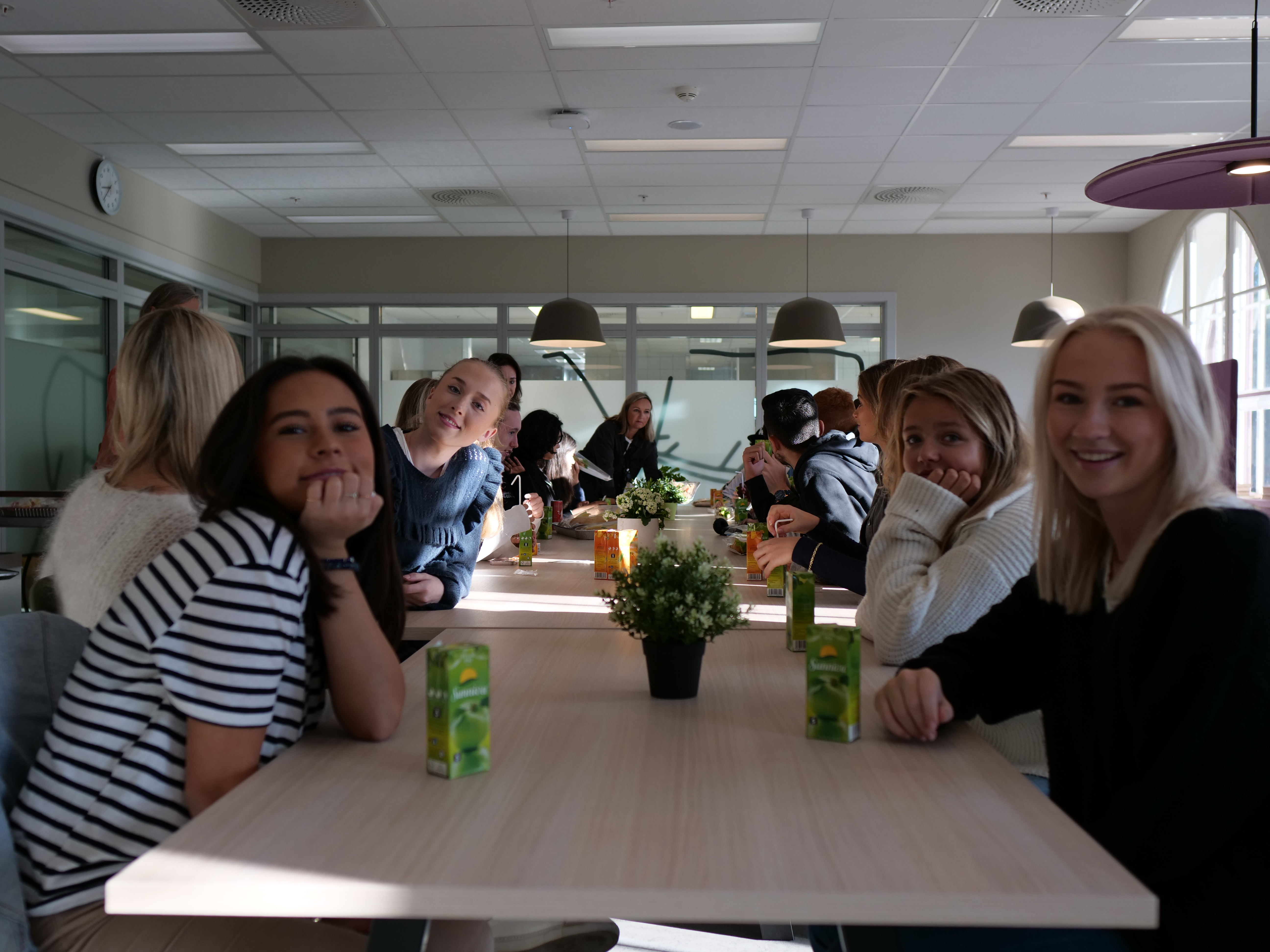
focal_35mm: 32
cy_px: 476
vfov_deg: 44.2
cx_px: 635
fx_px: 1174
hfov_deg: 56.8
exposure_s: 1/200
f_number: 2
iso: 200
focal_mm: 16
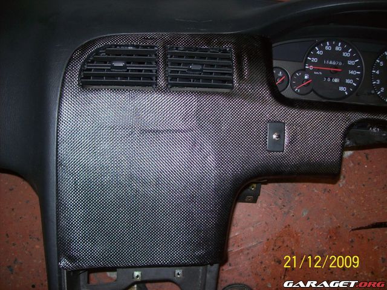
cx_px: 194
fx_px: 402
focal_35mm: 36
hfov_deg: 51.4
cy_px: 145
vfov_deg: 39.7
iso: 80
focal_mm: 6
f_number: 2.7
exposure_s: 1/64
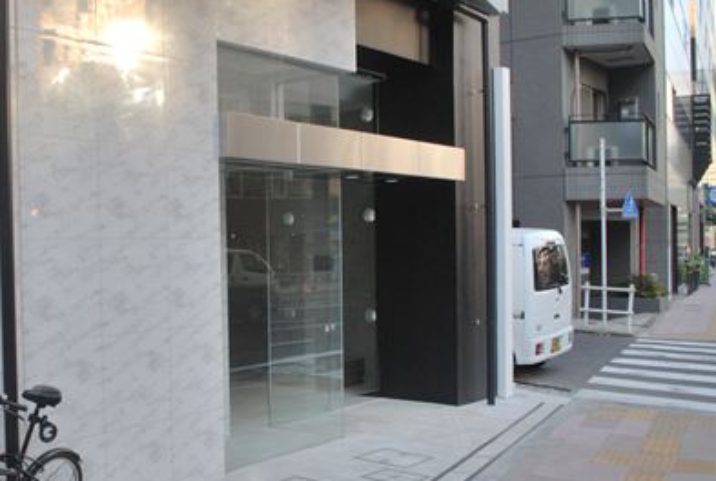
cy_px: 257
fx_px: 877
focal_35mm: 44
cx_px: 204
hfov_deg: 43.4
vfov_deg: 30.7
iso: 200
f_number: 5.6
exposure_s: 1/160
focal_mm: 18
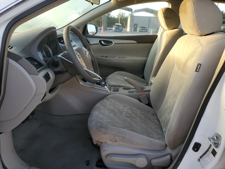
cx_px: 112
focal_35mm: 26
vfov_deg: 53.1
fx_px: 169
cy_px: 84
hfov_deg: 67.3
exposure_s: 1/263
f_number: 1.5
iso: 50
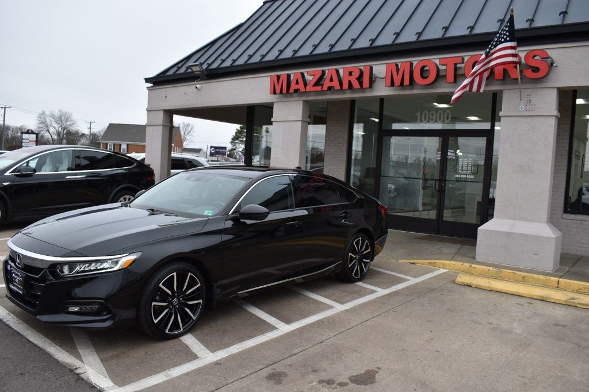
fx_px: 442
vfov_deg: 47.9
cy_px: 196
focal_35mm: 27
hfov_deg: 67.4
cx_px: 294
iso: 200
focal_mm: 18
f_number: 6.3
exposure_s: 1/160
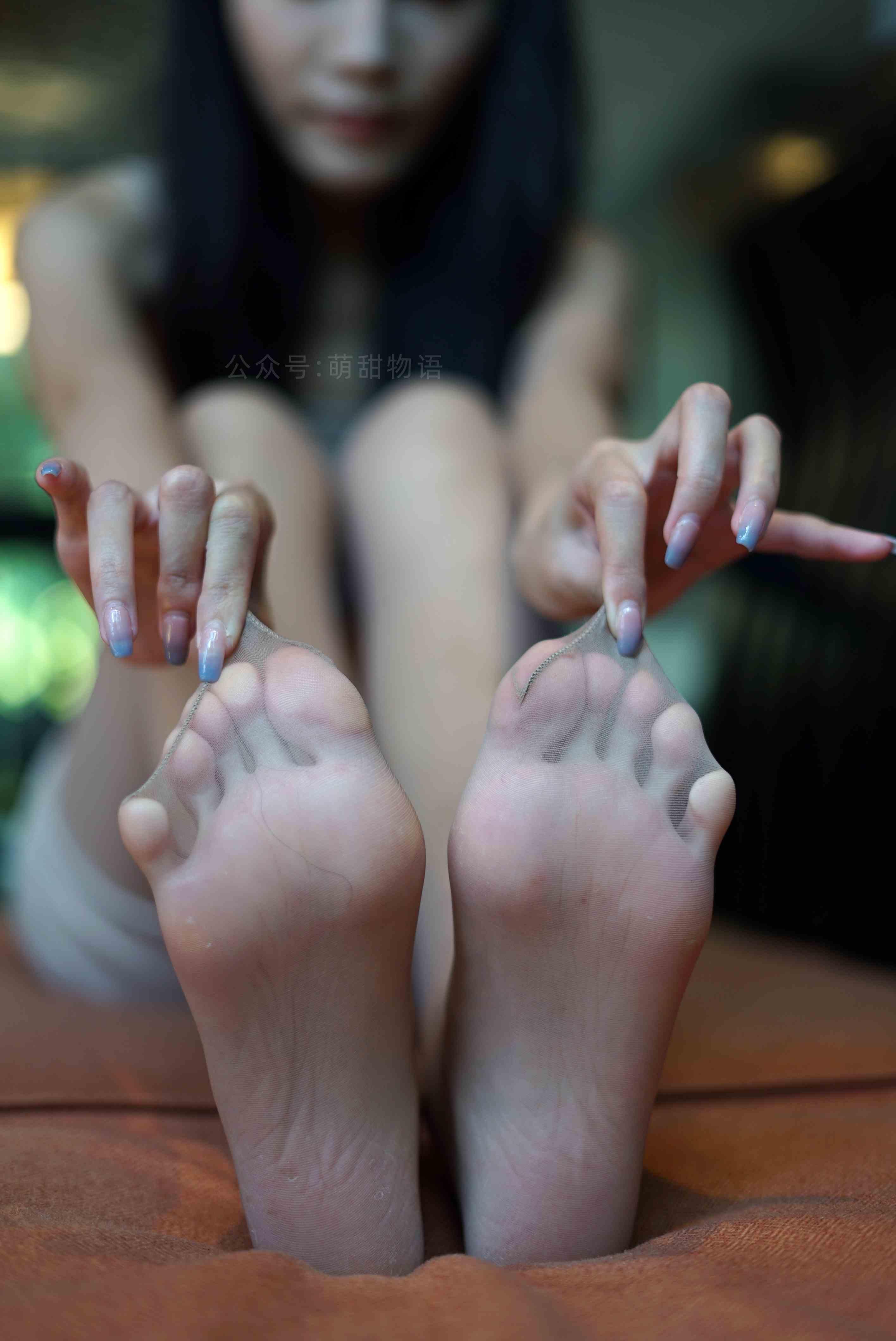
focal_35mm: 50
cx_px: 448
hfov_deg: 27.0
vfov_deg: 39.6
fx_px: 1864
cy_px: 670
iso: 125
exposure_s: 1/200
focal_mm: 50
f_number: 1.8
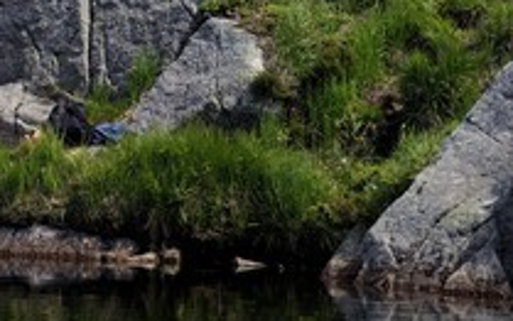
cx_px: 83
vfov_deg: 3.2
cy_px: 51
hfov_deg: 5.1
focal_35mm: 409
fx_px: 5723
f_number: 6.3
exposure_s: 1/320
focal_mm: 200
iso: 200
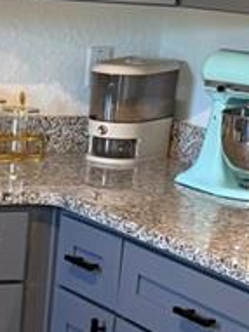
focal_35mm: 151
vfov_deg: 13.0
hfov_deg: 9.3
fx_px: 1450
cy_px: 266
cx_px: -226
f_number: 1.78
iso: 200
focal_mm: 6.76
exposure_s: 1/60
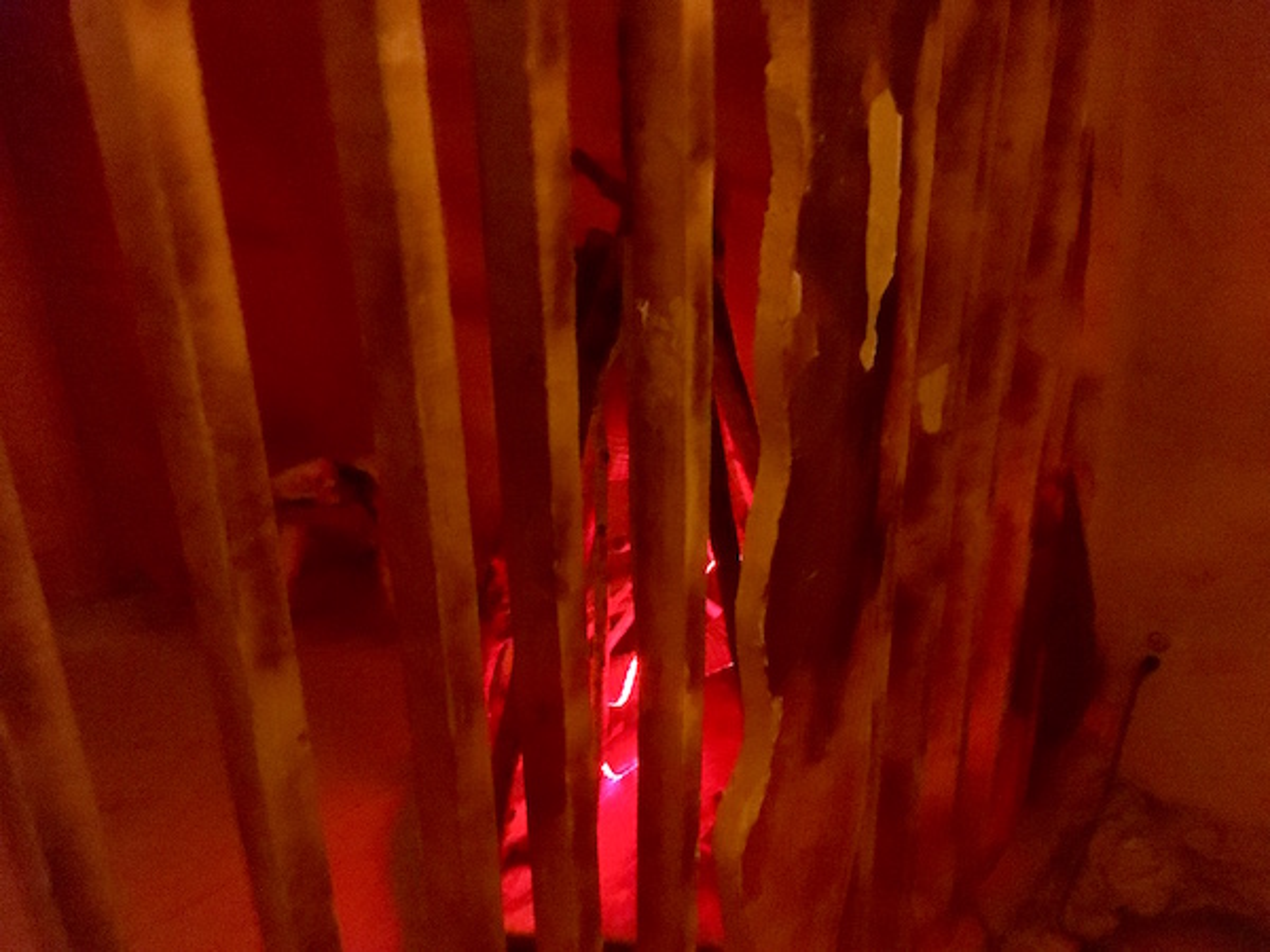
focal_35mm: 29
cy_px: 476
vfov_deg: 48.2
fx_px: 1064
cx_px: 635
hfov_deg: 61.7
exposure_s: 1/15
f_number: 2.2
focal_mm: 4.15
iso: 2000
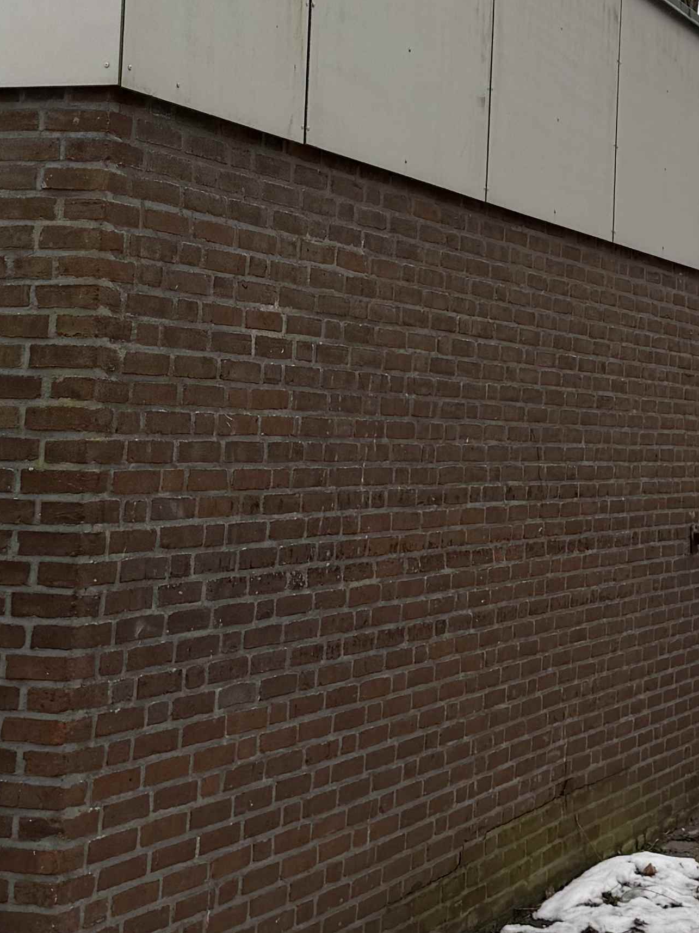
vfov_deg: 24.0
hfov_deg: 18.0
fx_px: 2154
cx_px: 701
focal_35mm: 80
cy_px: 177
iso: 64
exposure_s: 1/168
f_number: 1.78
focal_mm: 6.76
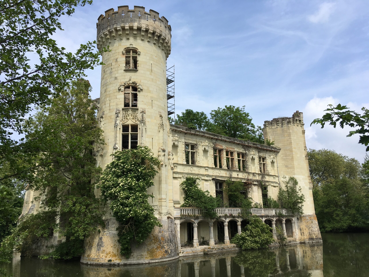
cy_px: 138
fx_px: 309
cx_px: 184
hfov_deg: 61.7
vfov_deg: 48.2
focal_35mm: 29
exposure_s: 1/1672
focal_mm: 4.15
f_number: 2.2
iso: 25
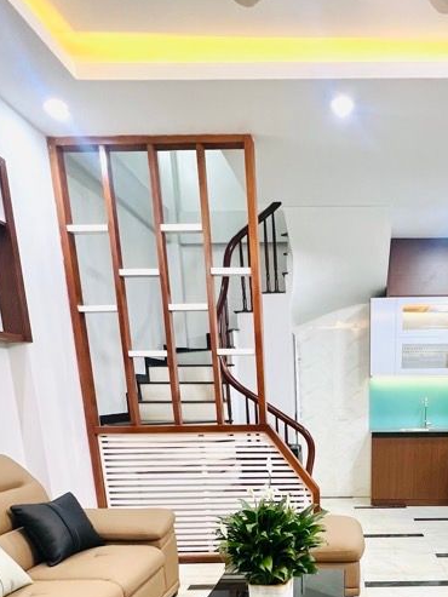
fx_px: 466
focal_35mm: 27
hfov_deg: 49.1
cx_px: 341
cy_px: 527
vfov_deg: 57.1
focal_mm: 1.57
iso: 250
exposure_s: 1/100
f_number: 1.8
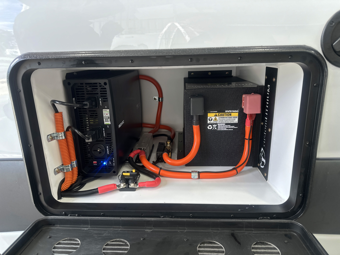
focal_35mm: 24
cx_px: 170
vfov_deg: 56.8
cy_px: 128
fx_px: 236
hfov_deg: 71.6
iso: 64
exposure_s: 1/121
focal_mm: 6.86
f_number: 1.78
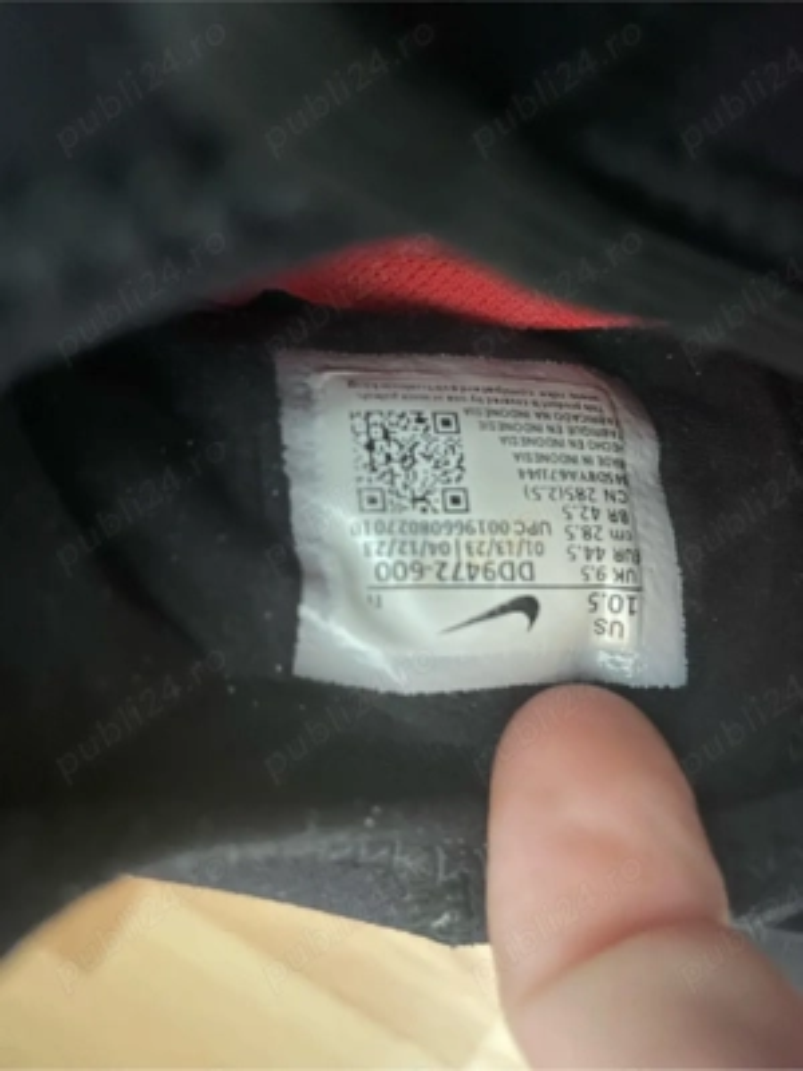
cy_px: 536
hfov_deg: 53.1
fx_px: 804
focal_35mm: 26
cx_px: 402
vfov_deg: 67.3
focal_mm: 4.2
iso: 500
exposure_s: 1/8
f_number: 1.6
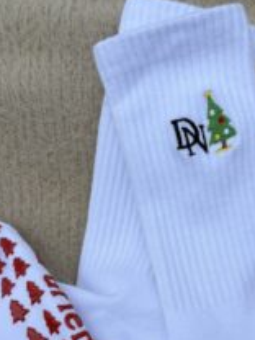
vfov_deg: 36.3
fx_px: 491
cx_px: 160
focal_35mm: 50
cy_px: 294
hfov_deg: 29.0
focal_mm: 5.96
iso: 40
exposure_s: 1/296
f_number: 1.6
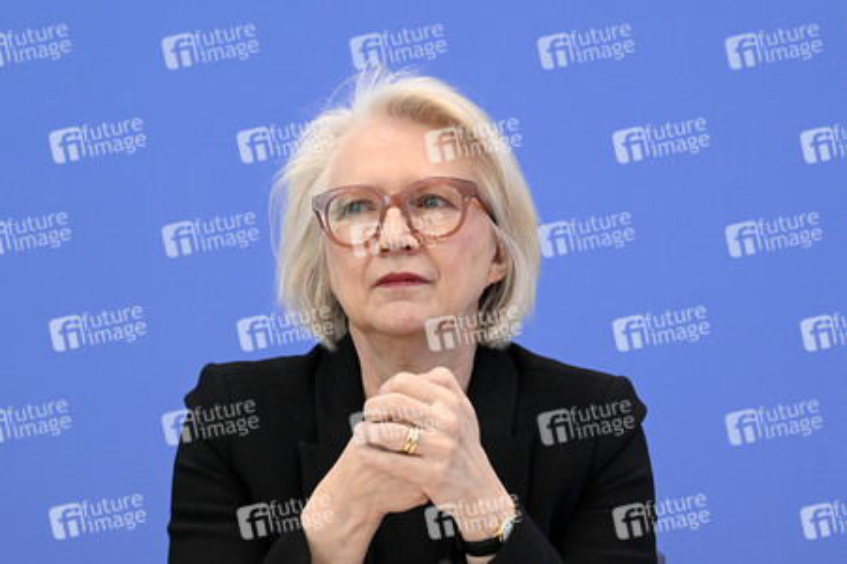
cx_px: 424
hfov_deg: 17.1
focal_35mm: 120
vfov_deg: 11.4
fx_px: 2821
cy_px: 282
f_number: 6.3
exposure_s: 1/500
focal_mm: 120
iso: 4000
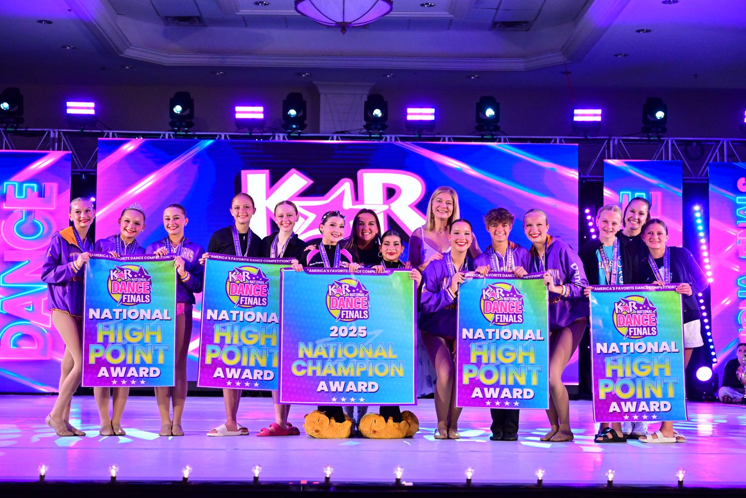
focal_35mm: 57
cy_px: 249
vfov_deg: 23.8
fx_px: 1181
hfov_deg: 35.1
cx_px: 373
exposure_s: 1/1000
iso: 4000
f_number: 3.2
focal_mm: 57
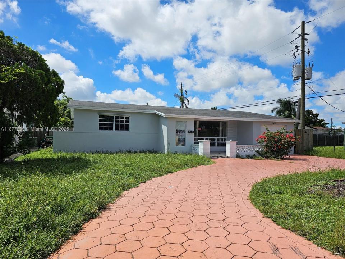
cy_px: 130
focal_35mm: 23
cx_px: 172
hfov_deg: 73.9
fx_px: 229
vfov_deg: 58.9
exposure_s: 1/1751
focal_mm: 6.3
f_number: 1.7
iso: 12
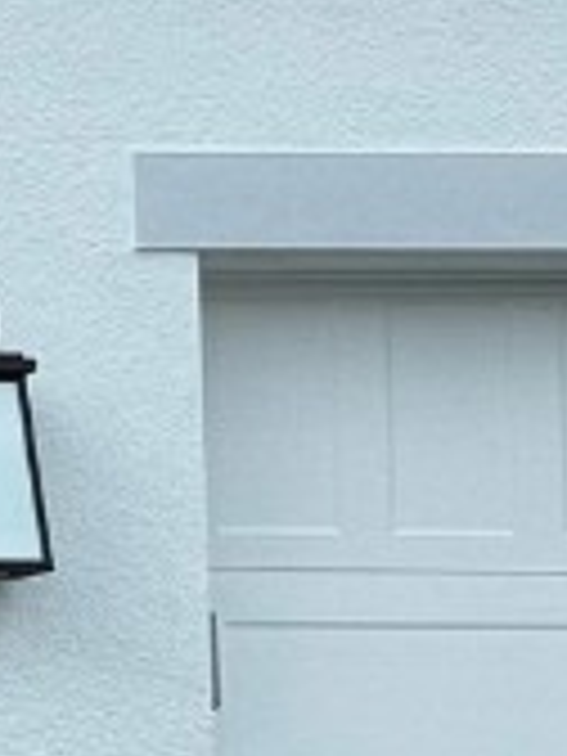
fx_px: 6399
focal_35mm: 293
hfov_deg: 4.8
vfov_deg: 6.8
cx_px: -1251
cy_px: 194
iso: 64
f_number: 1.78
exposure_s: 1/3378
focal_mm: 6.76
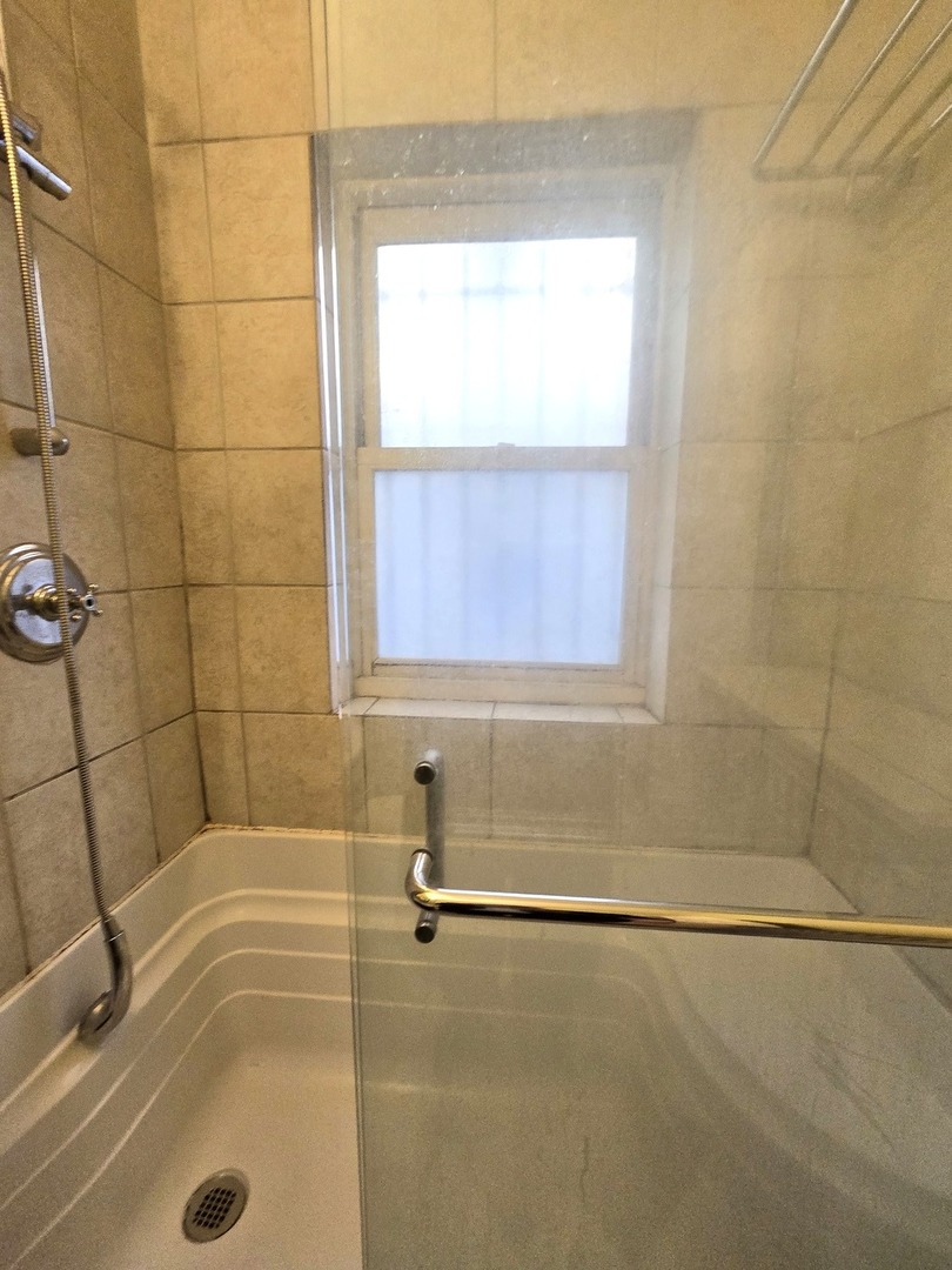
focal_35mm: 13
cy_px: 635
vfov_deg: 106.2
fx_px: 477
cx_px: 476
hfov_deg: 89.9
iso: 200
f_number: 2.2
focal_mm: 2.2
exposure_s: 1/60
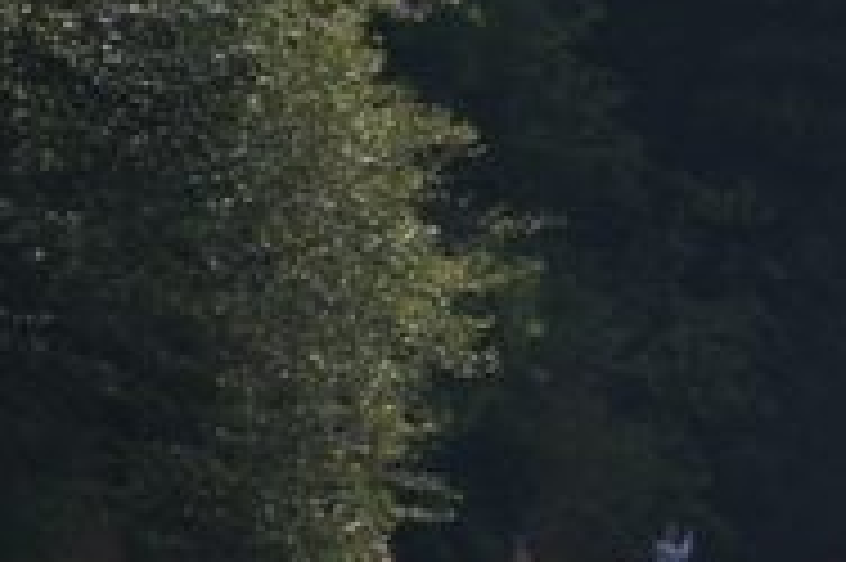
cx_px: 1980
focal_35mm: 2041
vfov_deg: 0.7
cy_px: -139
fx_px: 47921
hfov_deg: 1.0
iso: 110
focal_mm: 300
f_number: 5.6
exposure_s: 1/640
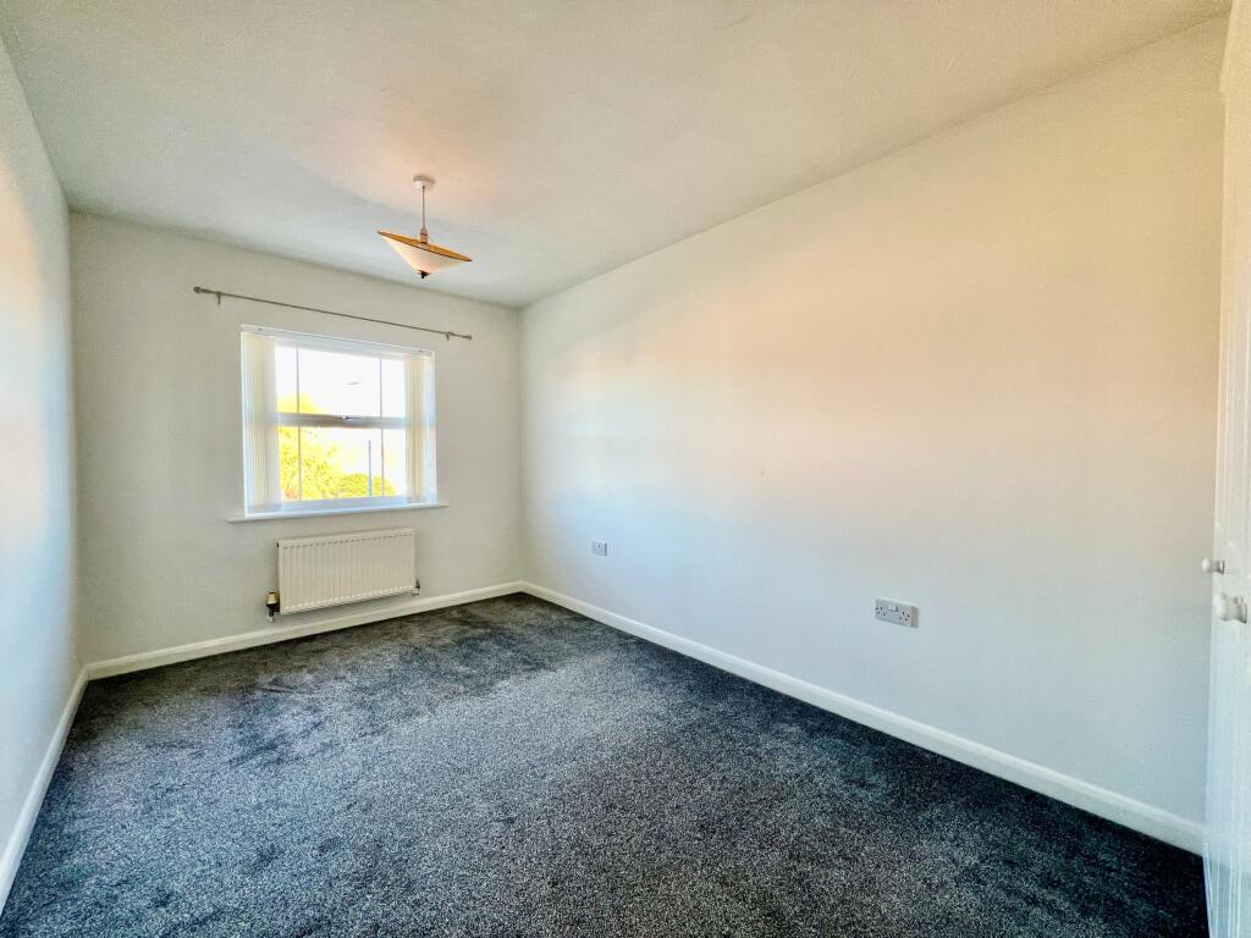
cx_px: 626
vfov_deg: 89.9
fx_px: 470
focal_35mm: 13
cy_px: 469
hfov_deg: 106.2
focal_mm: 1.57
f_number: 1.8
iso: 100
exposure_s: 1/99
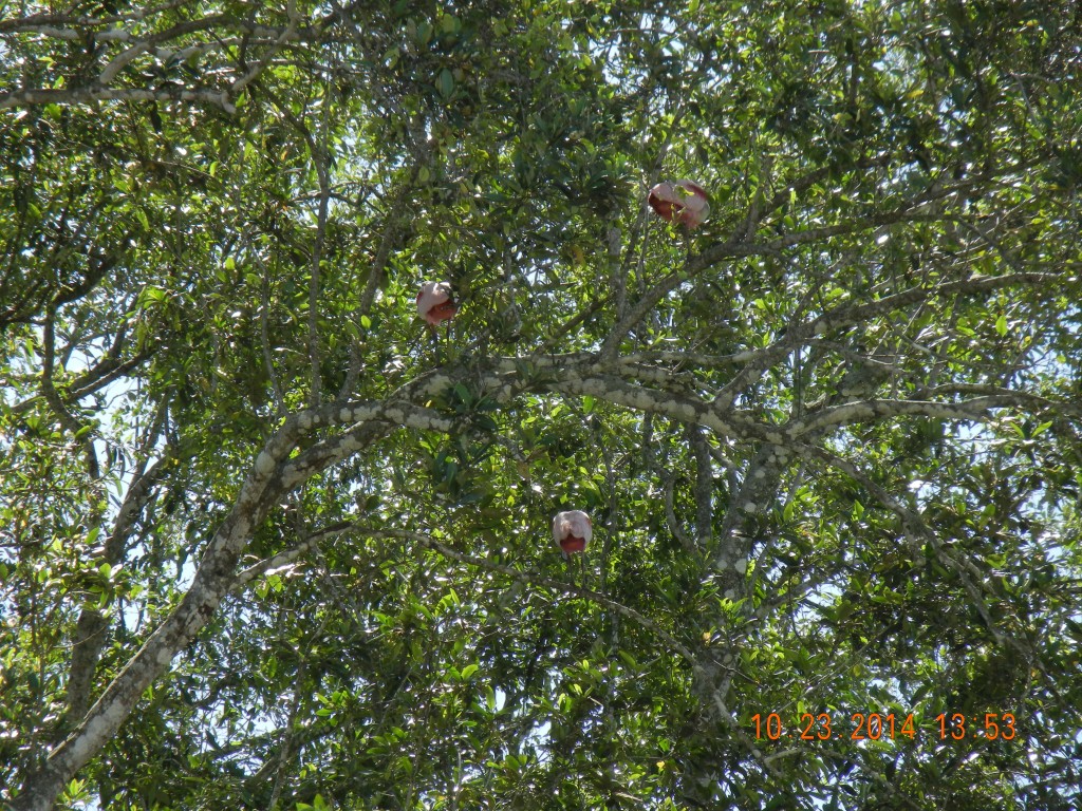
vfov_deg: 5.0
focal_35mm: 300
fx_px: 9377
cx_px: 541
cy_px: 406
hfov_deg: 6.6
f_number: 5.6
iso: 160
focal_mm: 54
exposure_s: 1/216
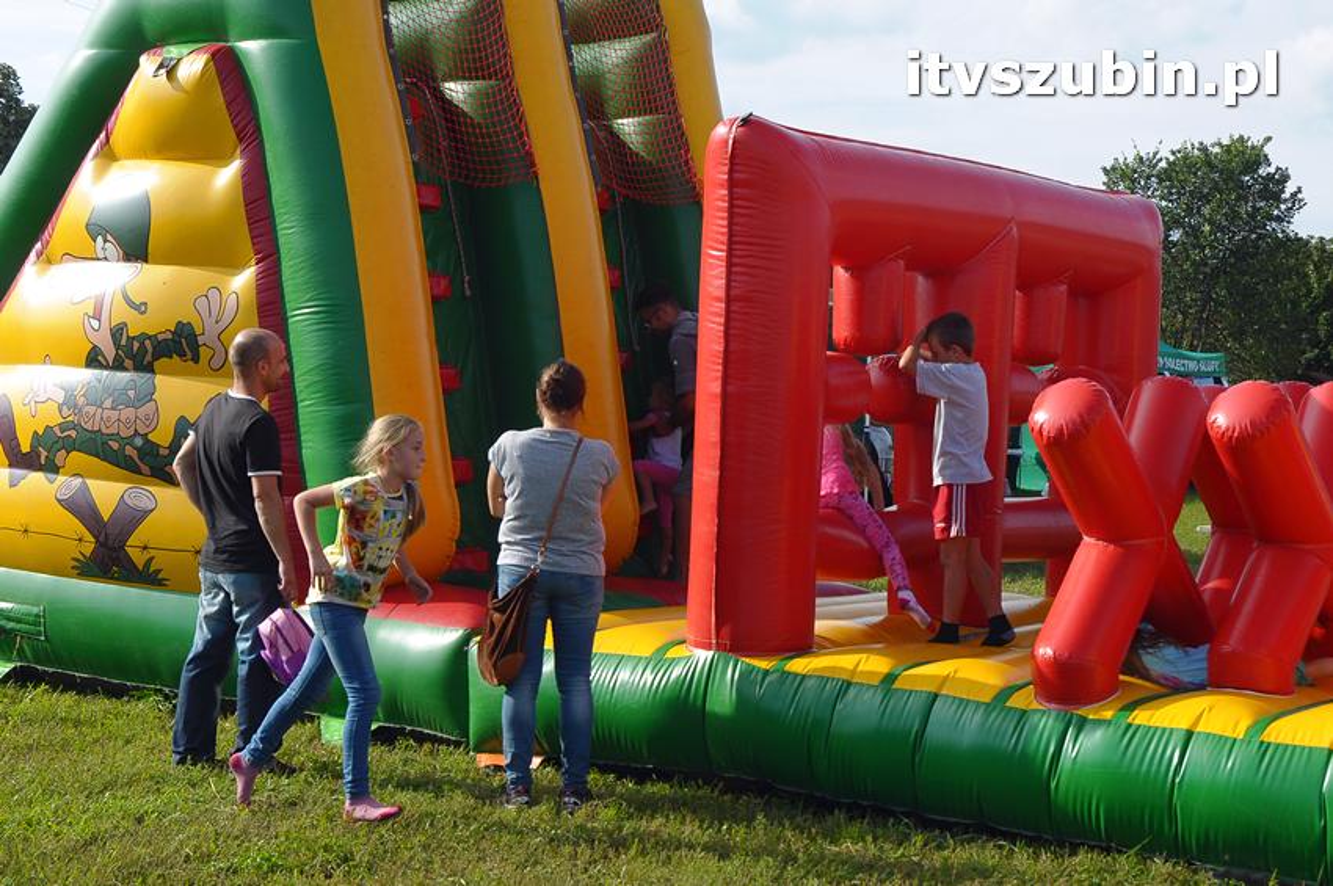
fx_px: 2219
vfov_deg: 22.6
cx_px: 666
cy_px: 443
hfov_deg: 33.4
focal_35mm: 60
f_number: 10
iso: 400
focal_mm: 40
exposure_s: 1/400
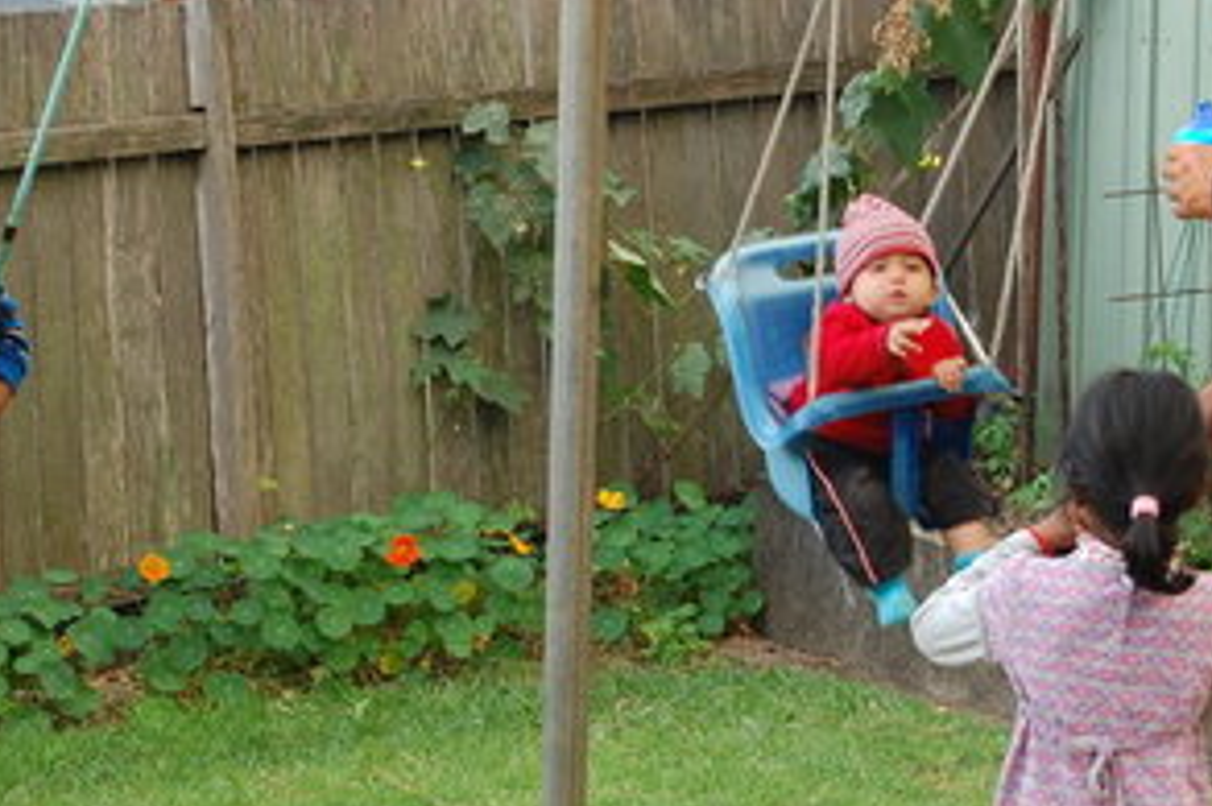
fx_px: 6059
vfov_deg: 7.6
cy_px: 513
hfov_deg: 11.4
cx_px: 641
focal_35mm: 180
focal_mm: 55
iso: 400
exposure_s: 1/100
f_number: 5.6
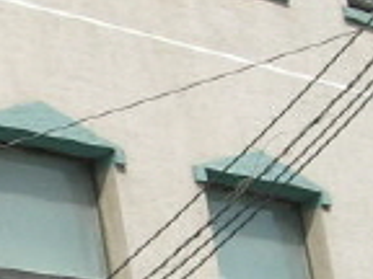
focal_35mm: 211
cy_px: 313
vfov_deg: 7.0
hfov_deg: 9.0
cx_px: -264
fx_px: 2274
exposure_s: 1/398
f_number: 4.8
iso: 64
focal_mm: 7.8
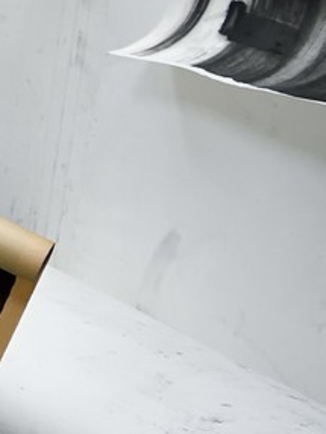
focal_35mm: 129
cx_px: -875
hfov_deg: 8.2
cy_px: -129
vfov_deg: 14.6
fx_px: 1617
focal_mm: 24
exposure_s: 1/125
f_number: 5.6
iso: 800
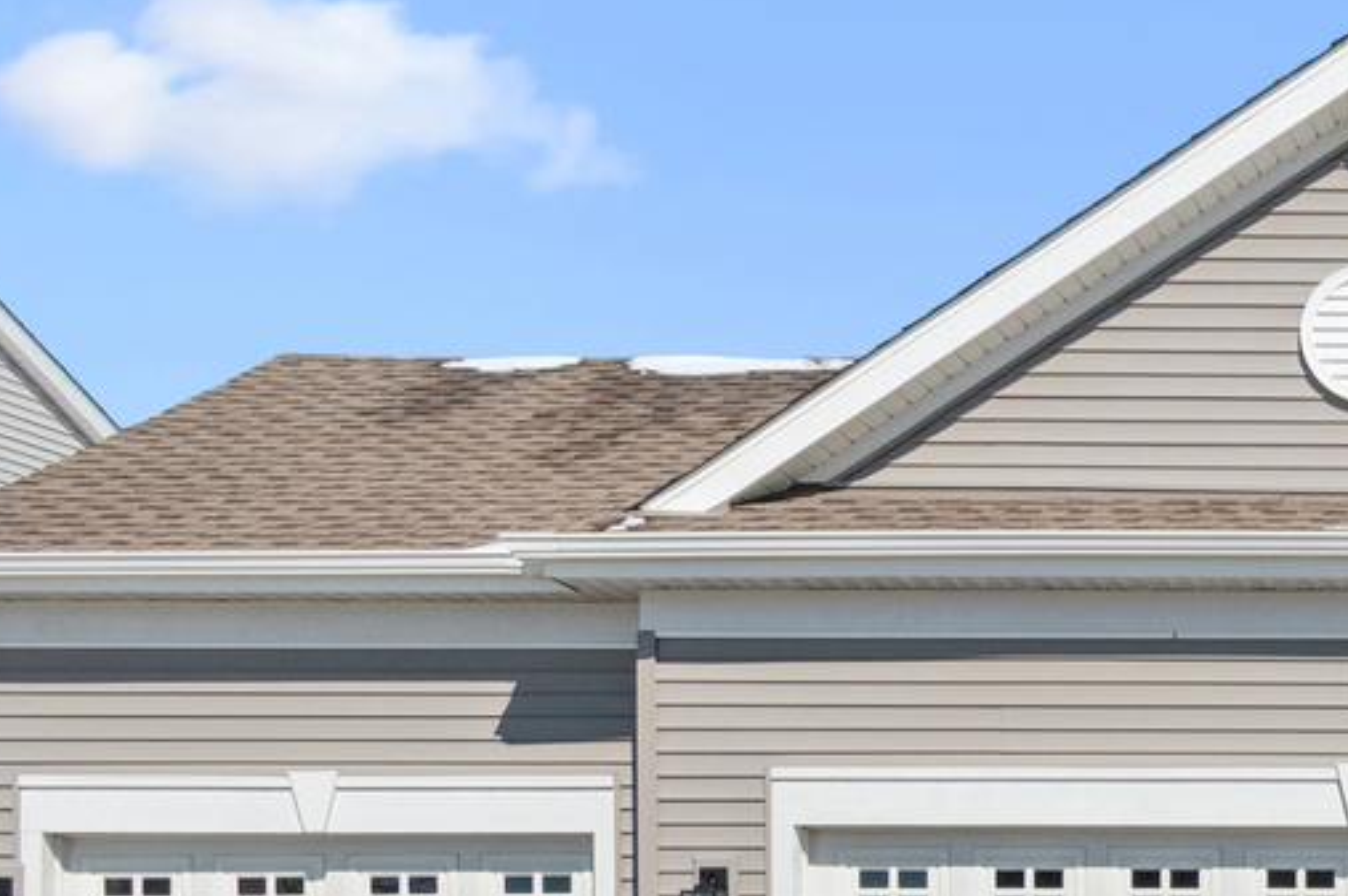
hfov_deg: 22.8
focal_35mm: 77
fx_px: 2880
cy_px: 819
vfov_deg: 17.4
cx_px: 1864
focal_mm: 16
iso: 250
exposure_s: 1/1000
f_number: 8
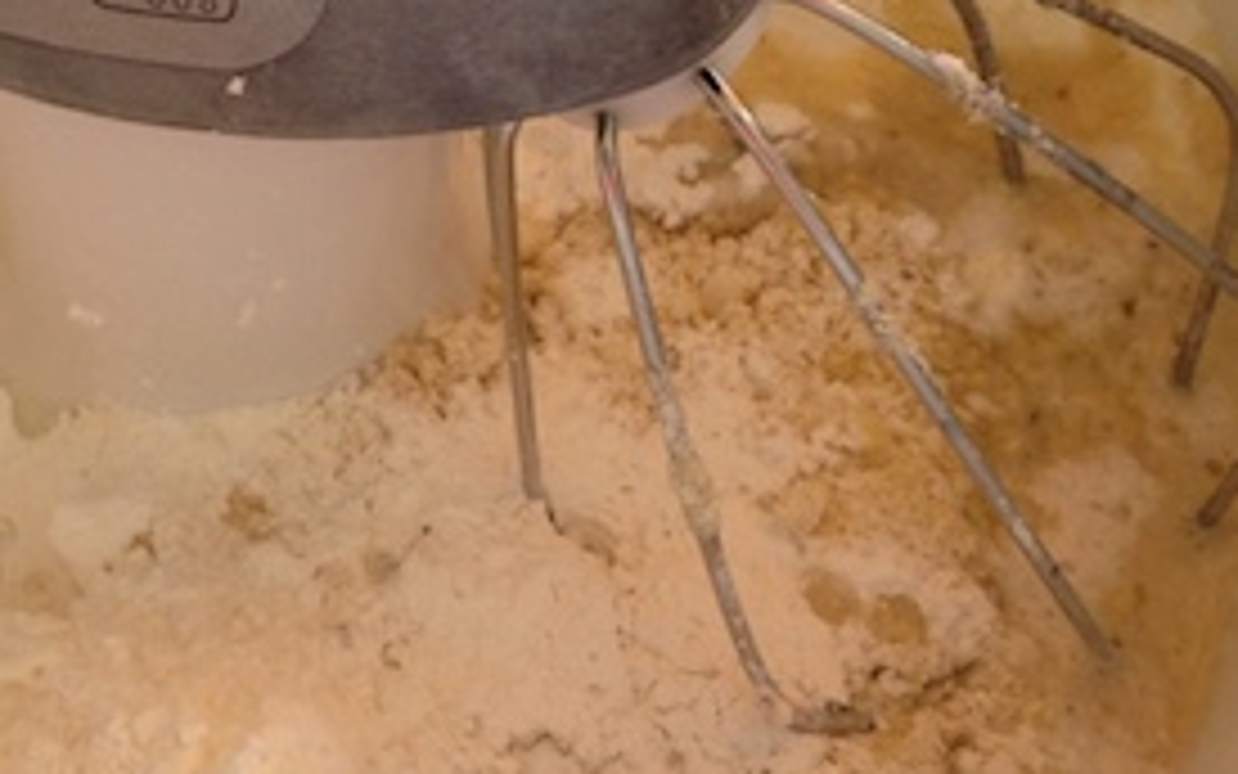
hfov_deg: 25.1
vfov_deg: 16.1
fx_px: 2733
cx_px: 257
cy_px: 324
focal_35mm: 81
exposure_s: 1/20
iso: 64
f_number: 2.4
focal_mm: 4.28
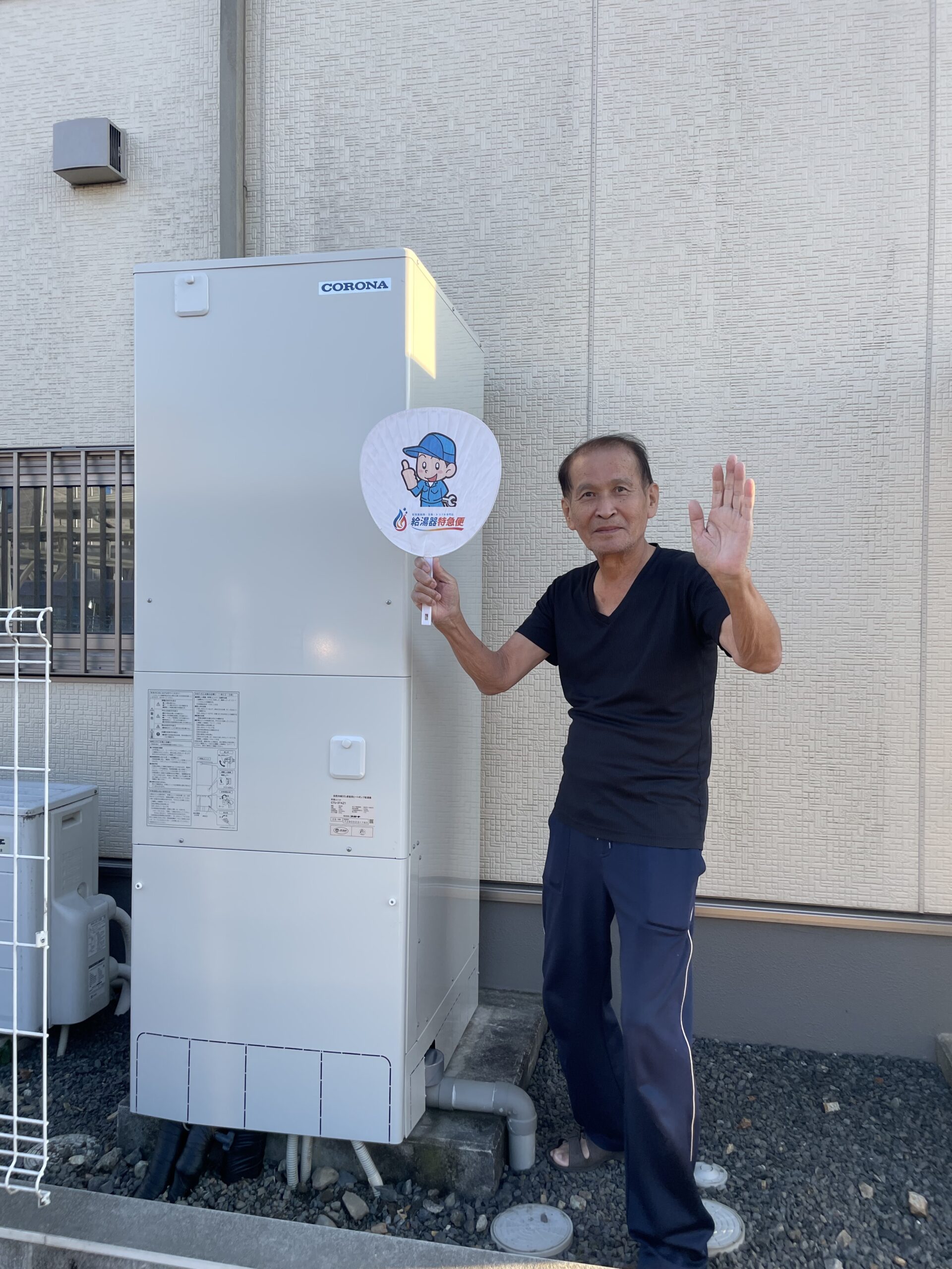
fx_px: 953
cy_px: 634
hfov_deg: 53.1
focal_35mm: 26
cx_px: 476
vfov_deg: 67.3
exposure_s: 1/389
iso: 32
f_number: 1.6
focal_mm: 4.2
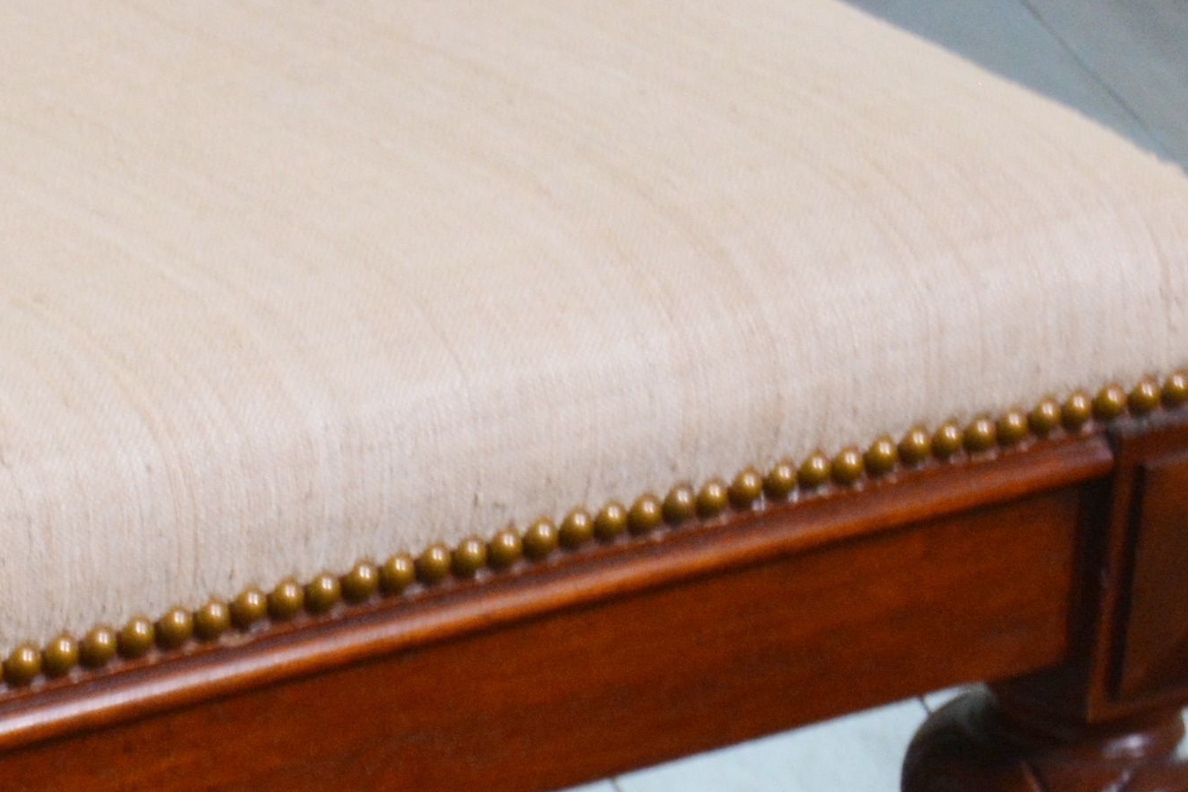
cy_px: 850
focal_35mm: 256
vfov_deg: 5.4
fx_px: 8448
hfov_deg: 8.0
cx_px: -154
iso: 800
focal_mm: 38
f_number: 4.8
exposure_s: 1/50
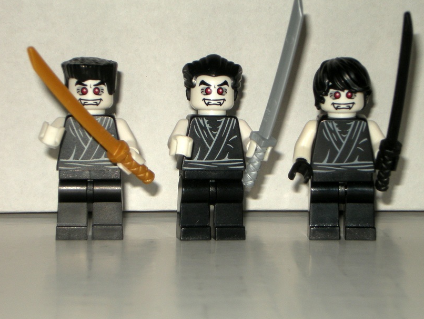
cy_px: 138
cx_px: 222
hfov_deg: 15.9
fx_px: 1519
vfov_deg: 12.0
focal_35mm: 124
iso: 64
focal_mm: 17
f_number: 5.6
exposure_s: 1/120
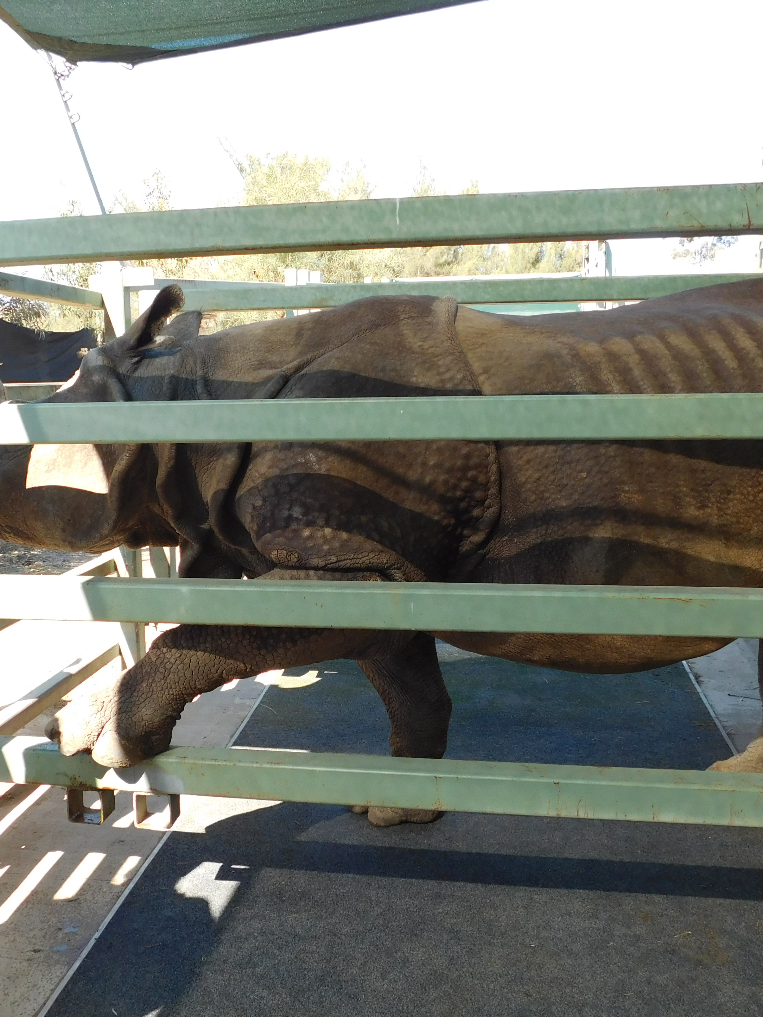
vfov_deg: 55.4
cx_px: 330
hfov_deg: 42.8
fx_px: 970
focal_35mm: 33
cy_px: 514
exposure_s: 1/250
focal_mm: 4
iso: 125
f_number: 3
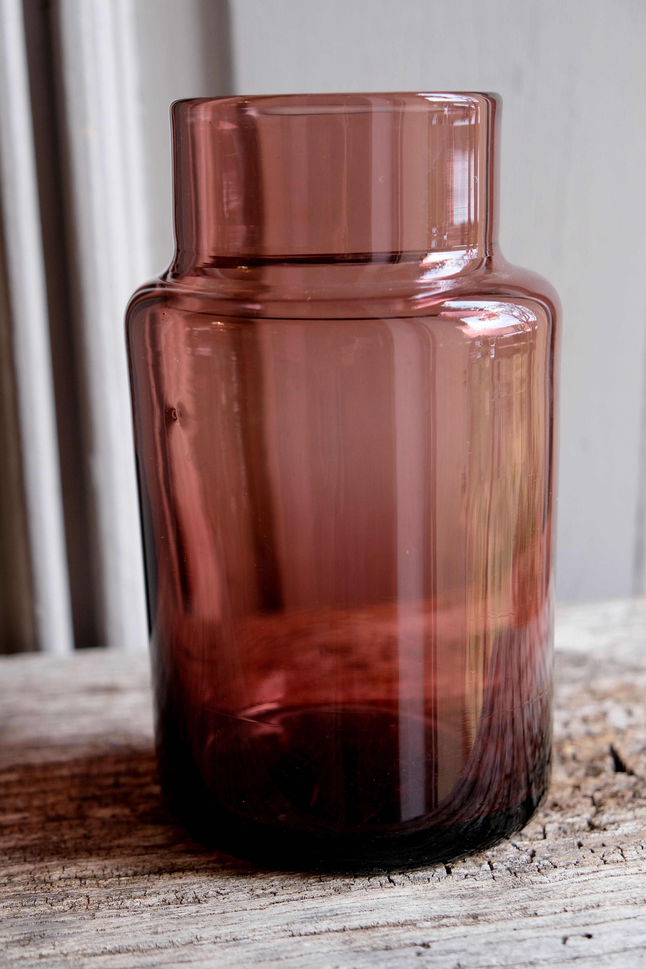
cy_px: 484
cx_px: 323
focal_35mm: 59
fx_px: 1588
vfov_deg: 33.9
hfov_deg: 23.0
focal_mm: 39
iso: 640
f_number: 4
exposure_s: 1/125
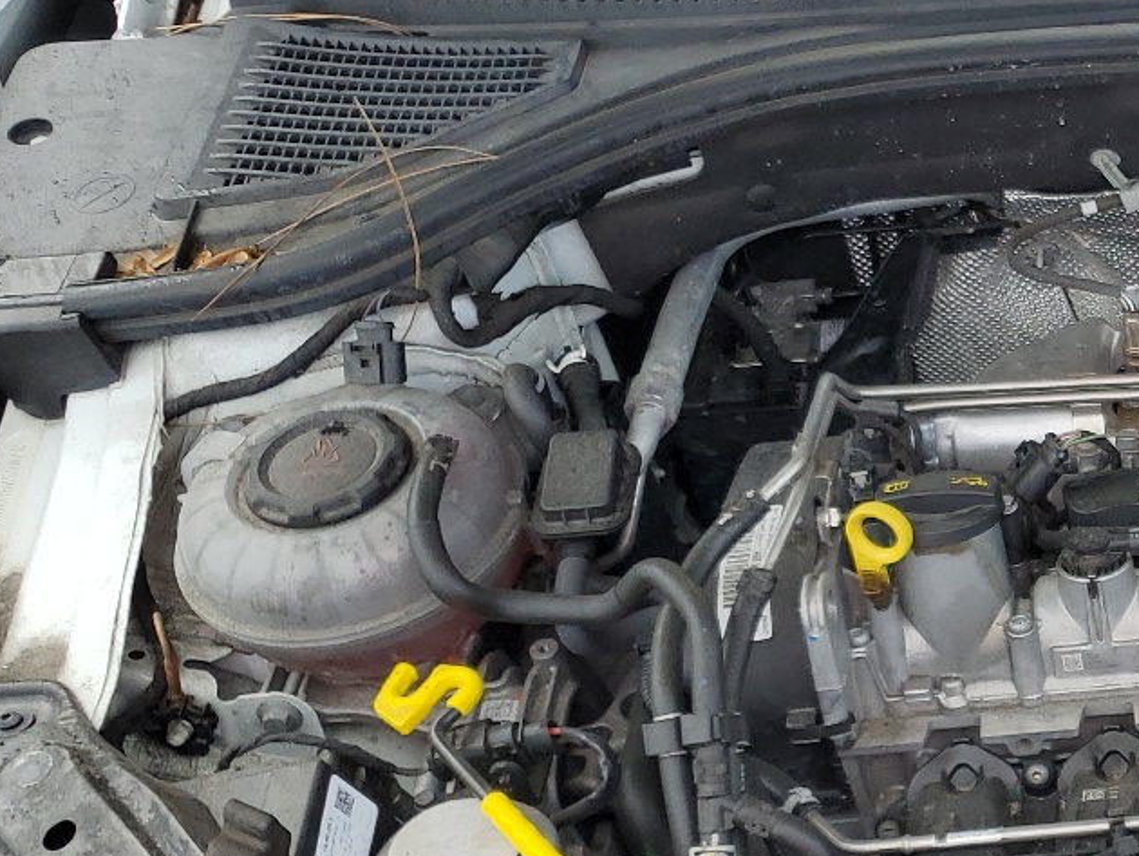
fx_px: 2172
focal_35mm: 66
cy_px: 677
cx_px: 1408
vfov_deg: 22.0
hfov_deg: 25.9
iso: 50
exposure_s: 1/909
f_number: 1.5
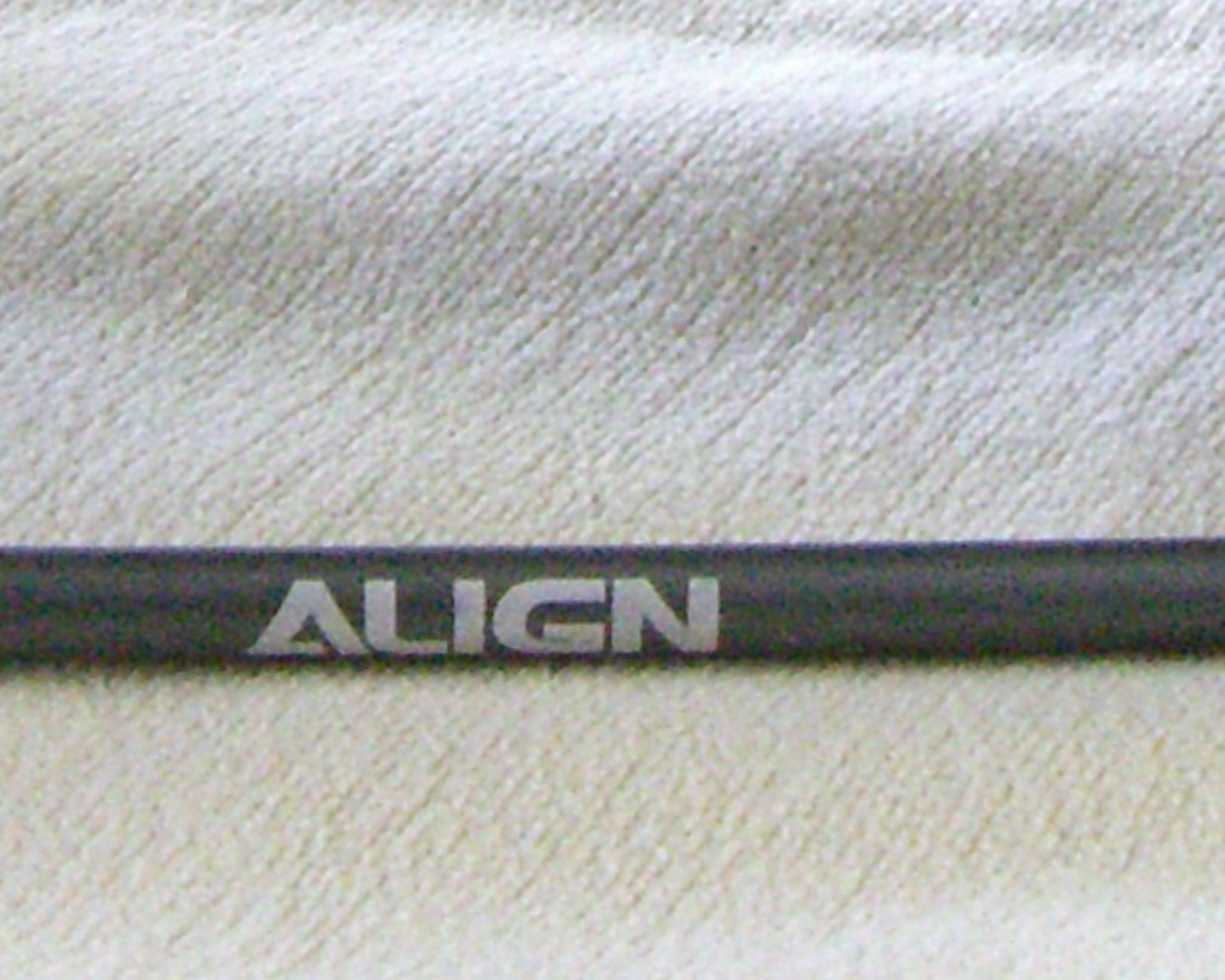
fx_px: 6019
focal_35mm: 166
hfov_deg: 11.6
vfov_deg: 8.7
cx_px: 654
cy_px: -1048
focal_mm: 6.2
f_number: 2.7
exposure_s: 1/125
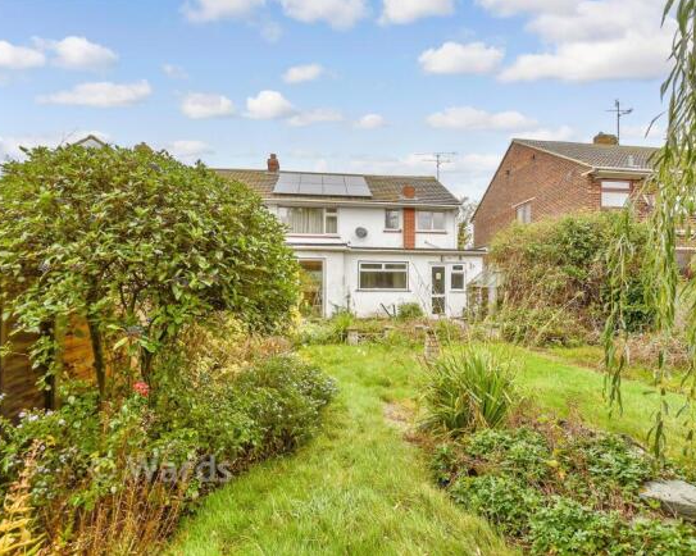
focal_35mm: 17
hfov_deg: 89.6
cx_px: 362
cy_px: 277
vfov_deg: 76.9
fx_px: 350
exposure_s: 1/60
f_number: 8
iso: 200
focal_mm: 10
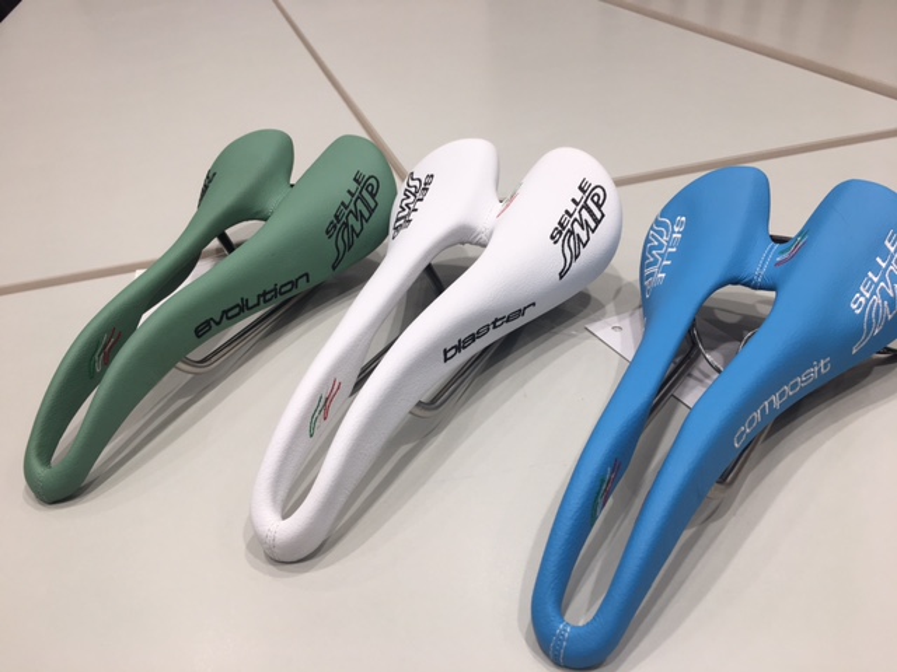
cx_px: 448
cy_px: 336
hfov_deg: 61.7
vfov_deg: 48.2
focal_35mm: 29
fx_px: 751
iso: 25
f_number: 2.2
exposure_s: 1/60
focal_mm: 4.15
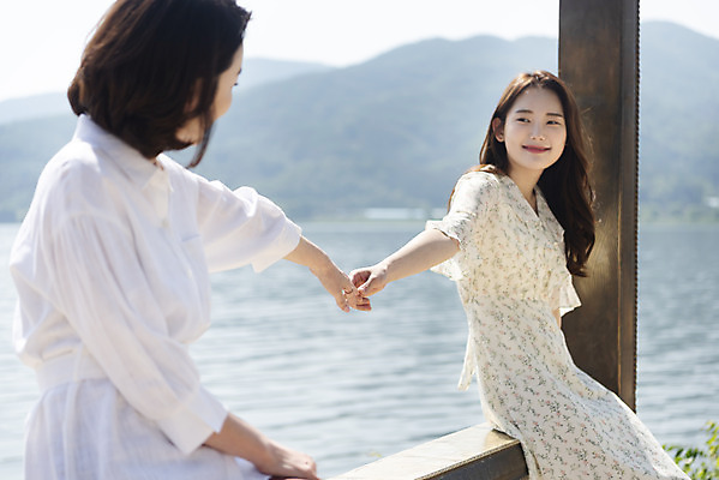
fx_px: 1399
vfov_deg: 19.5
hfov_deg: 28.8
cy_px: 240
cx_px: 360
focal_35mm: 70
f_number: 2.8
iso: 100
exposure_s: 1/1600
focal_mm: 70
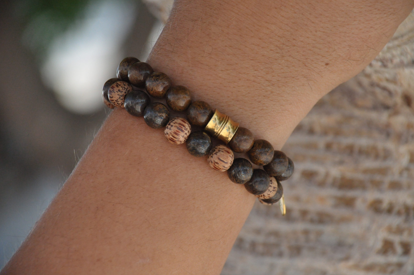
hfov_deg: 10.1
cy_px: 137
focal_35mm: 204
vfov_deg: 6.7
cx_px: 207
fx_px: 2338
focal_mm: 135
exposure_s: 1/4000
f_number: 6.3
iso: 2000
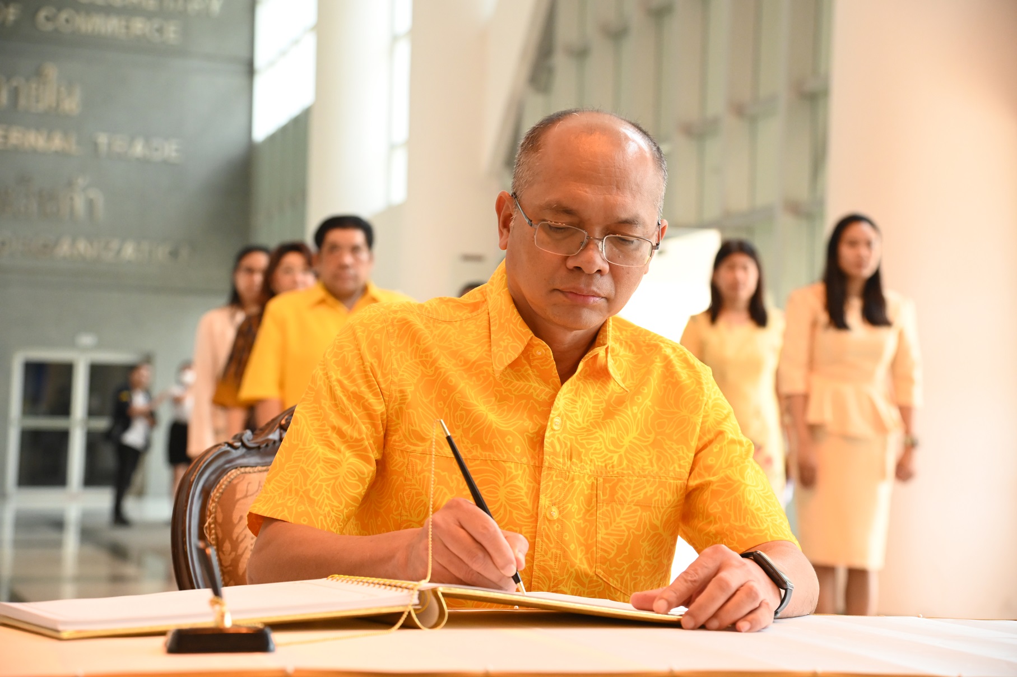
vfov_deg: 18.2
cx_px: 508
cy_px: 338
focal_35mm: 75
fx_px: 2118
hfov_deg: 27.0
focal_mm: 75
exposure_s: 1/250
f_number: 5
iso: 4500
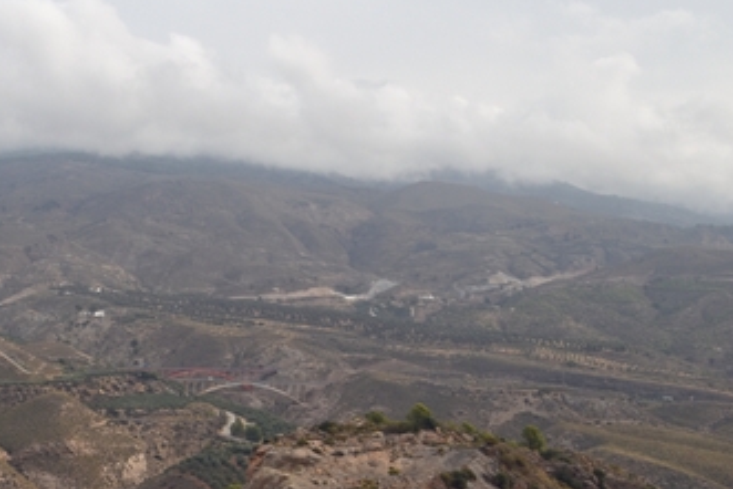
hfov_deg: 31.3
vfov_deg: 23.2
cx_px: -38
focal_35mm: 58
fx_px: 1181
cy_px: 351
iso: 100
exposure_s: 1/200
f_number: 8
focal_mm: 16
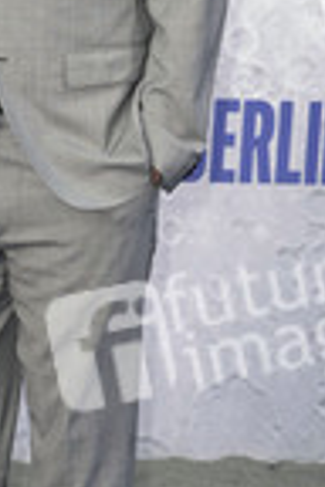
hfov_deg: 5.2
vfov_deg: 7.8
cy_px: 162
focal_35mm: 263
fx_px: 3561
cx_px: -88
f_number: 7.1
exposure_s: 1/250
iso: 400
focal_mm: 95
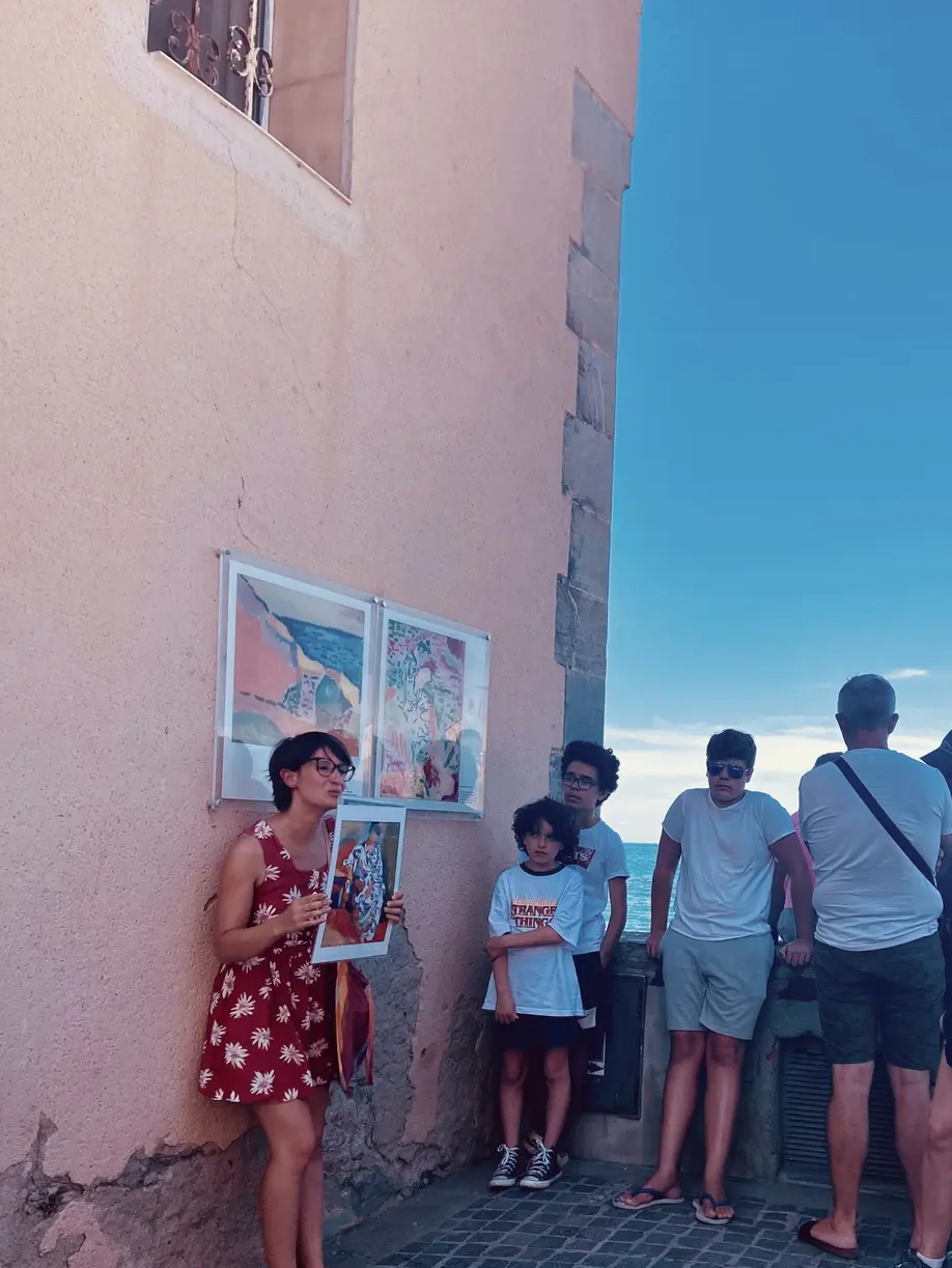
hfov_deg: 41.4
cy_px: 764
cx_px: 619
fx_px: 1246
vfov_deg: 53.5
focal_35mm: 34
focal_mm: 4.25
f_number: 1.8
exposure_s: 1/1245
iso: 32
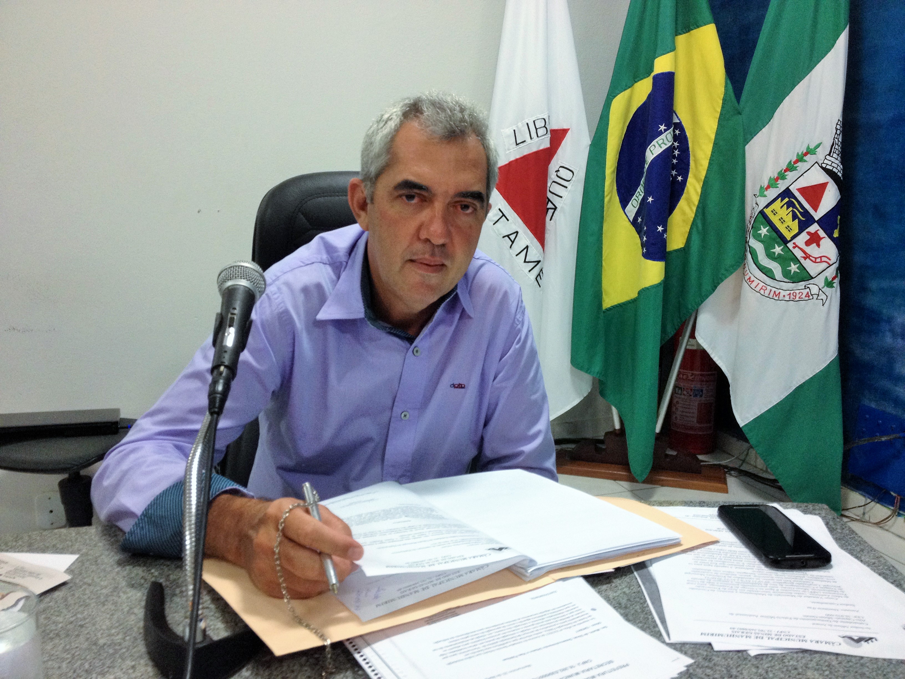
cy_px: 340
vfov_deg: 40.7
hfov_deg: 52.6
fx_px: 915
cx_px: 452
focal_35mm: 35
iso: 160
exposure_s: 1/20
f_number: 2.4
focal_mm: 4.28
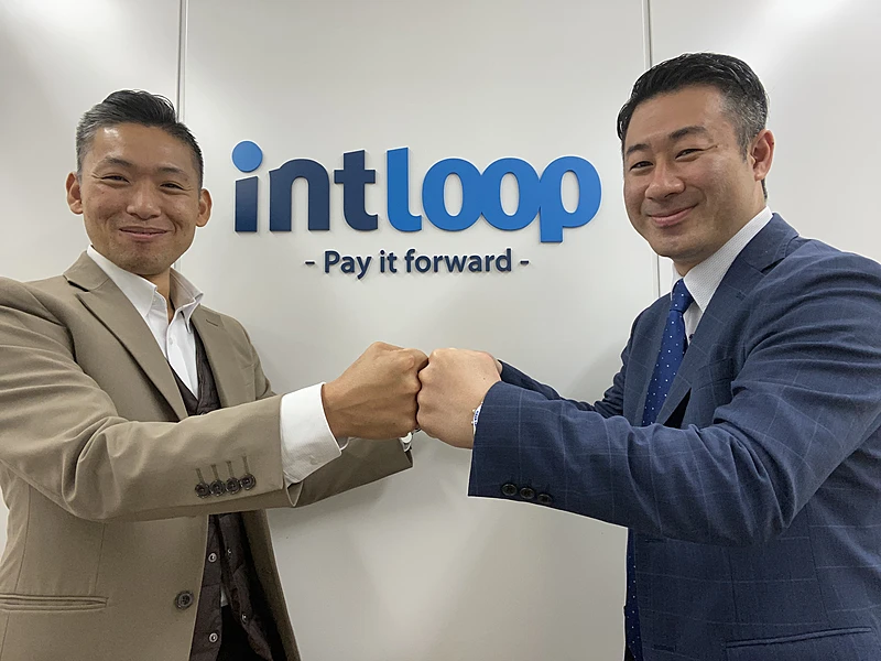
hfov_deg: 73.9
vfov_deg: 58.9
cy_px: 330
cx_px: 440
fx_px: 585
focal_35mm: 23
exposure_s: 1/60
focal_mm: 2.71
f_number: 2.2
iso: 125
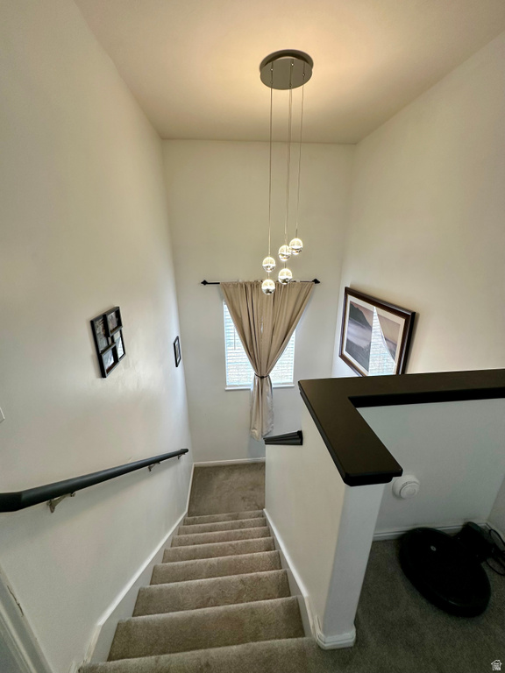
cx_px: 252
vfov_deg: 102.1
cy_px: 336
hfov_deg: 85.7
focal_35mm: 14
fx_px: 272
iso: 160
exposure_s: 1/120
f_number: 2.2
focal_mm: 2.22
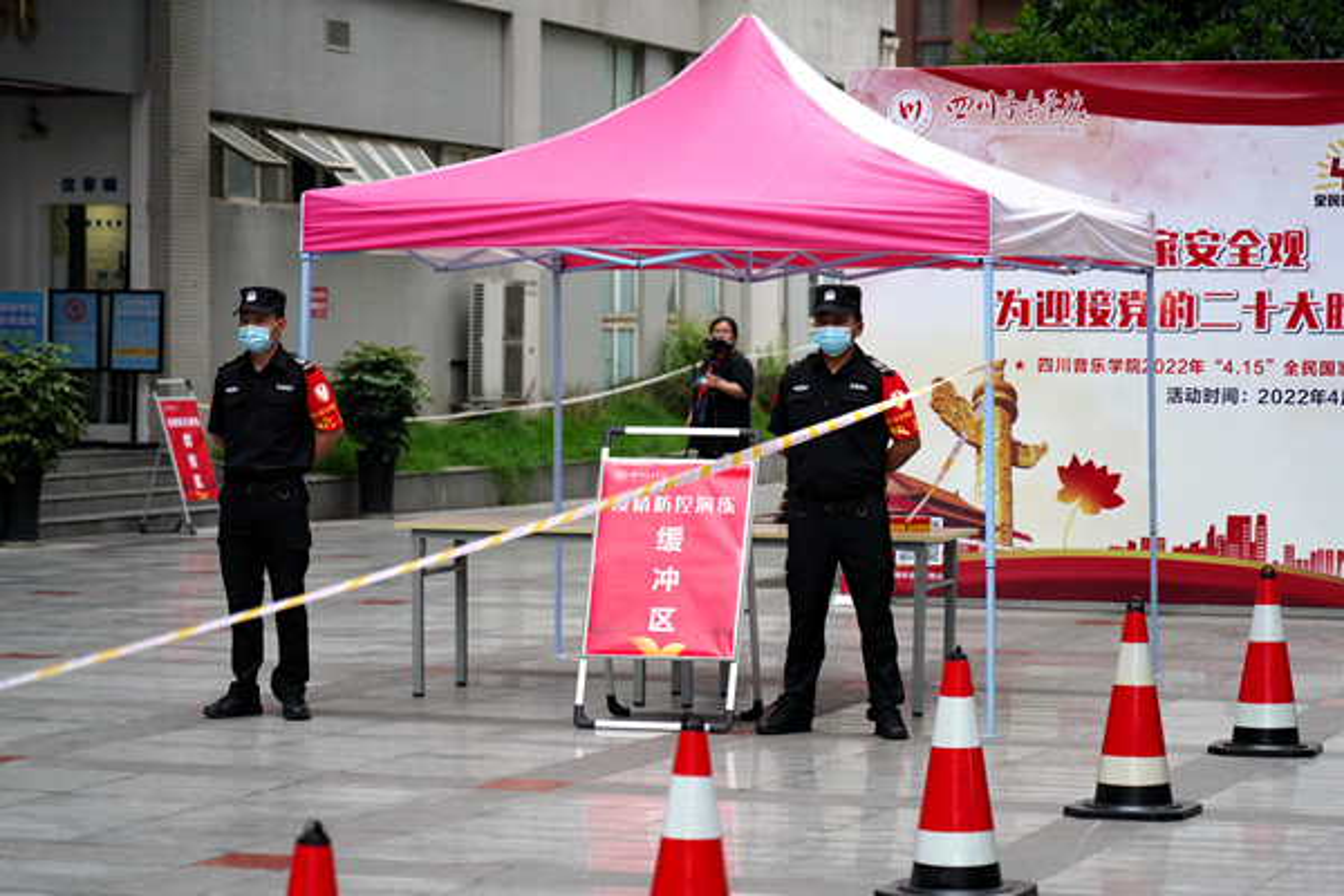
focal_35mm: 105
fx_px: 3920
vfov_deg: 13.0
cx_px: 672
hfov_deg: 19.5
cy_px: 448
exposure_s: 1/4000
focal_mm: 105
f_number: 4
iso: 2000
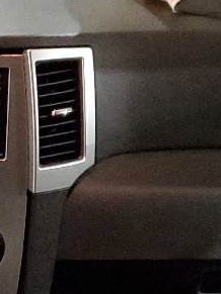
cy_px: 535
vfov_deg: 12.6
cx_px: -88
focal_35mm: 143
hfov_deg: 10.1
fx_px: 1218
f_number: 1.5
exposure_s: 1/15
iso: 494
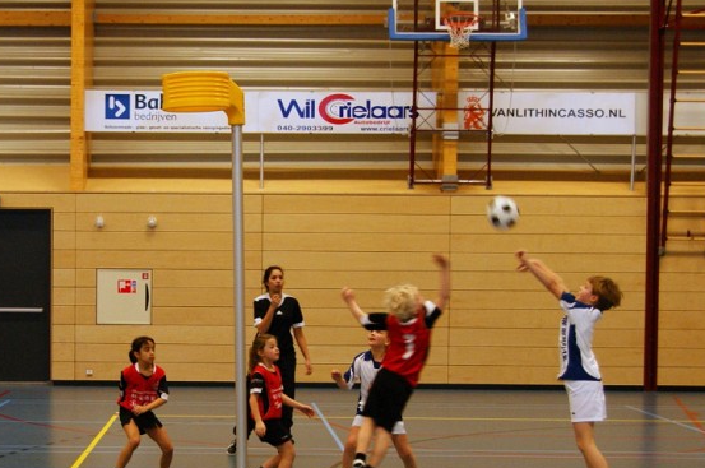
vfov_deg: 22.4
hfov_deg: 33.2
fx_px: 1173
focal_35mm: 60
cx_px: 242
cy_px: 321
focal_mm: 28
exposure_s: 1/100
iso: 800
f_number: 4.5
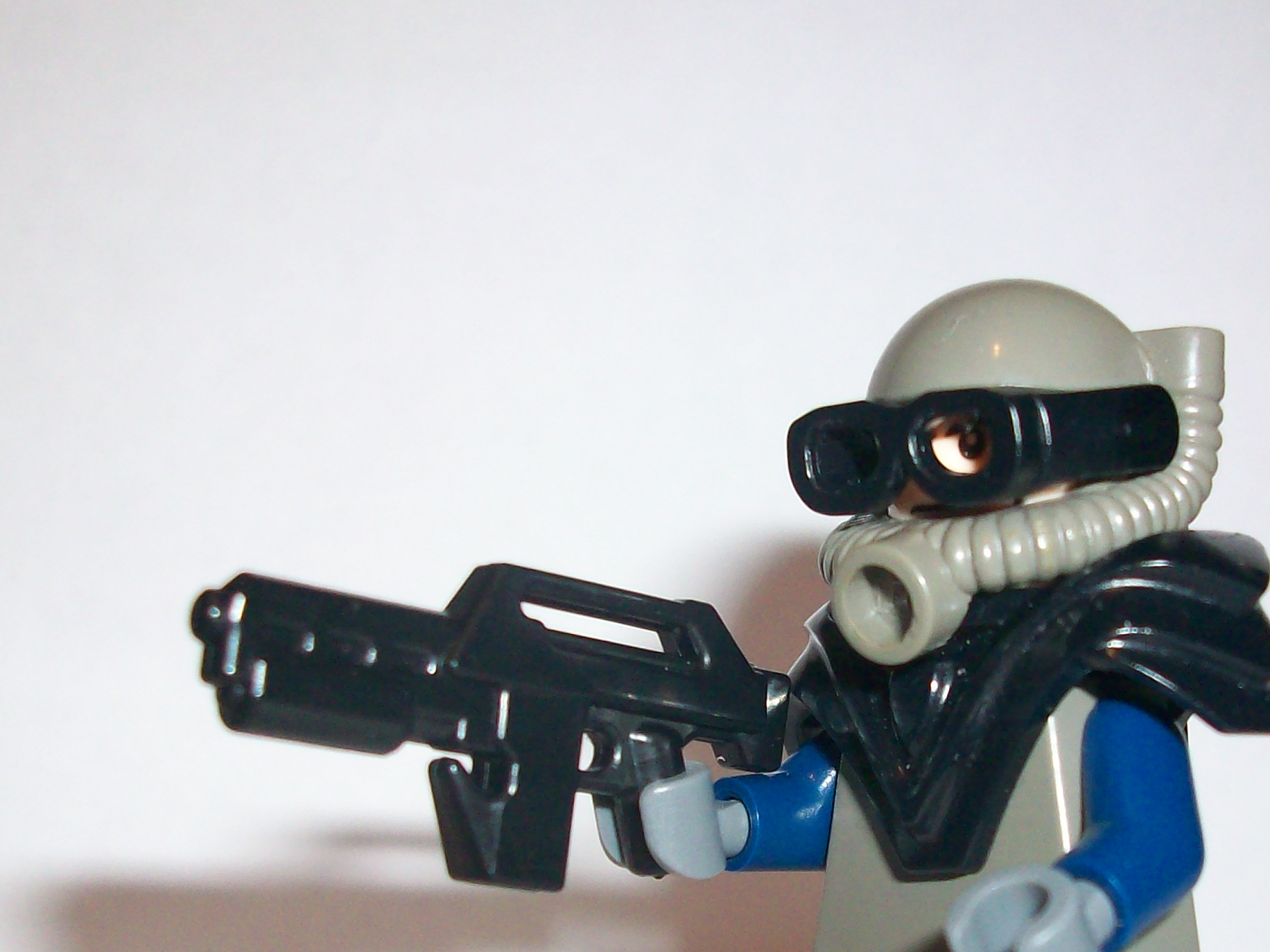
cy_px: 697
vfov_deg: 25.4
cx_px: 770
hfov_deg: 33.7
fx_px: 2091
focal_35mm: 57
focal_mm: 5.7
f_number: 2.8
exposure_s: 1/60
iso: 160
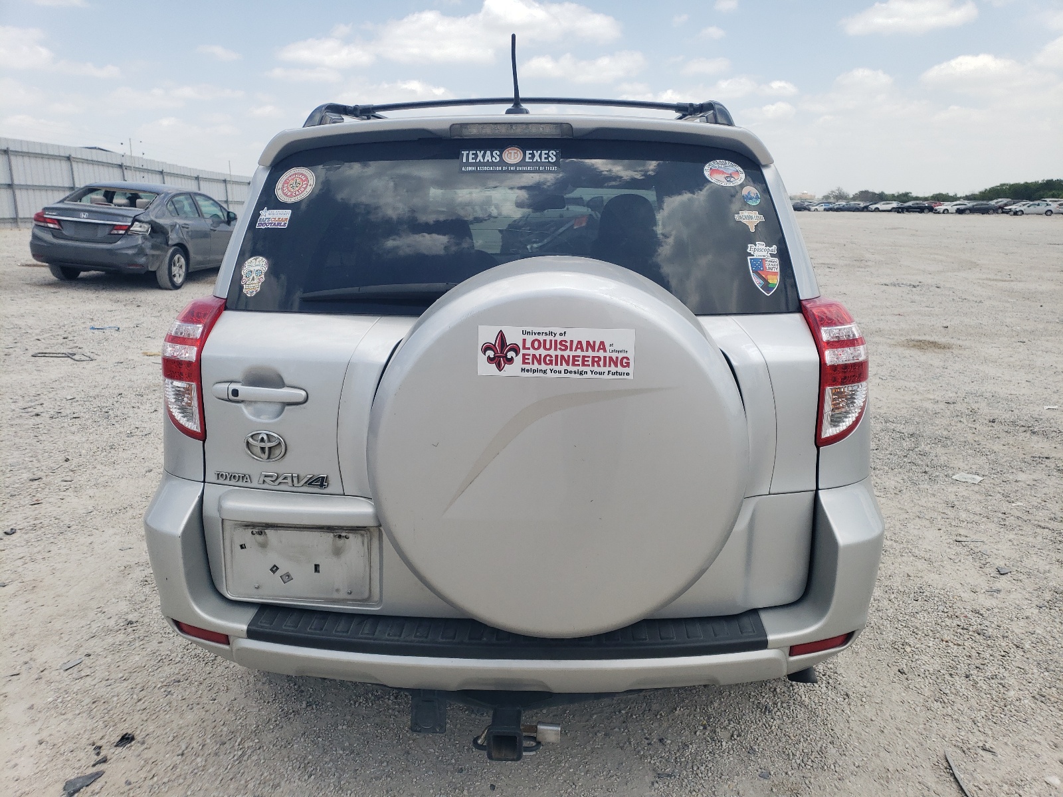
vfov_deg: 53.1
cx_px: 532
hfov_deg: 67.3
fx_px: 798
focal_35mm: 26
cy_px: 398
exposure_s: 1/2500
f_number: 1.5
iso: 50
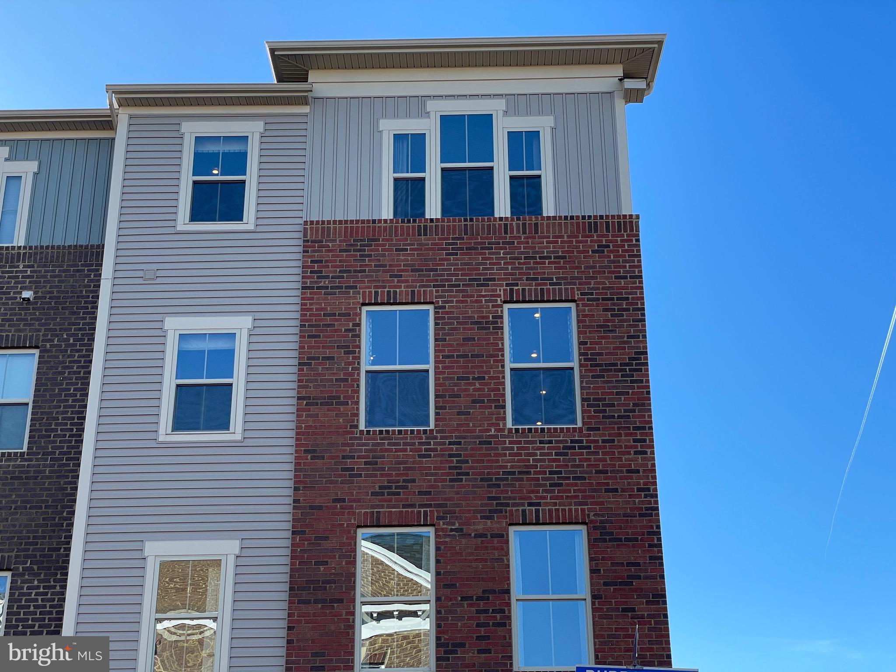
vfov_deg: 28.0
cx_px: 448
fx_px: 1346
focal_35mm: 52
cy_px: 336
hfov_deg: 36.8
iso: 25
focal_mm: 6
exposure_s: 1/888
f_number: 2
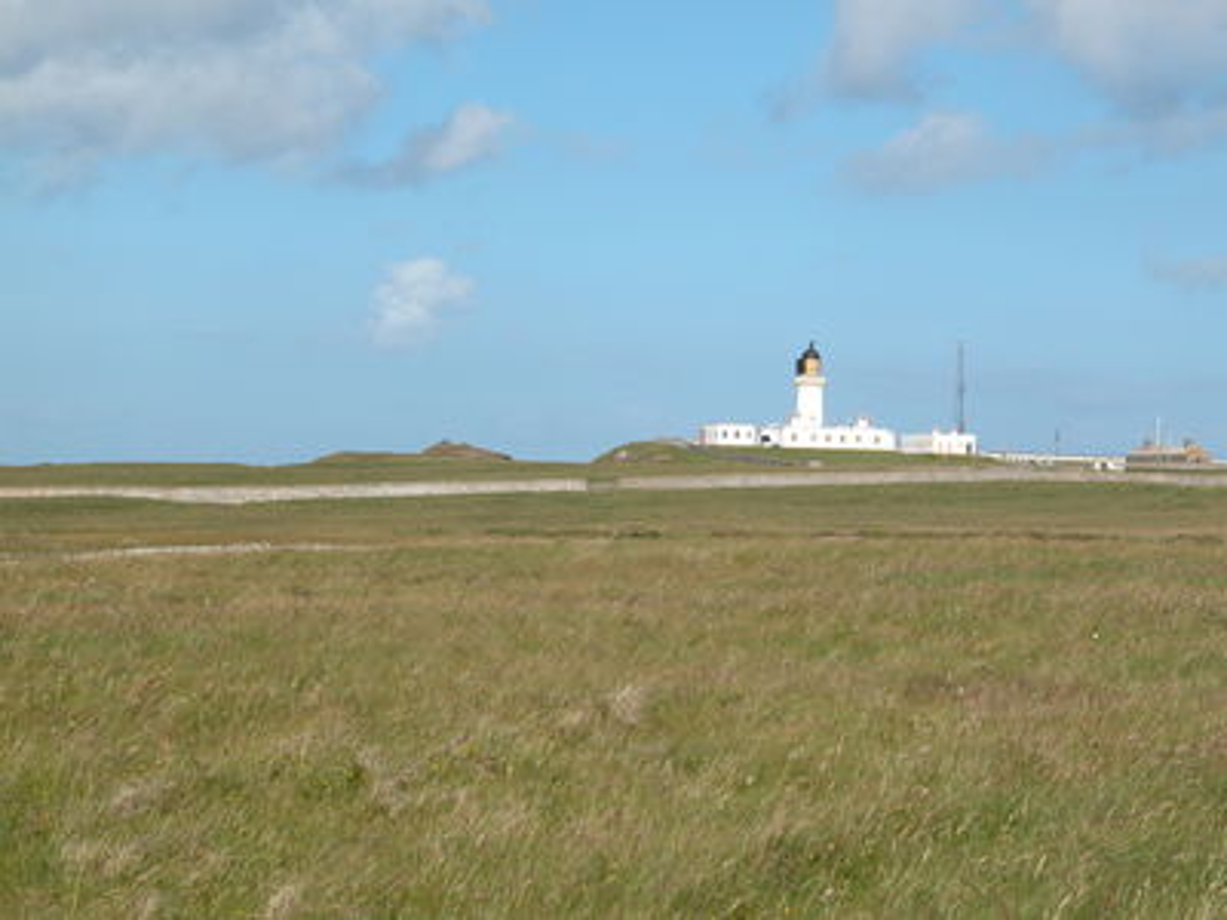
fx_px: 3545
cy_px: 460
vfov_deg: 14.8
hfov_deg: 19.6
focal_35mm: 100
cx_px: 614
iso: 100
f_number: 6.5
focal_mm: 25.4
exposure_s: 1/469
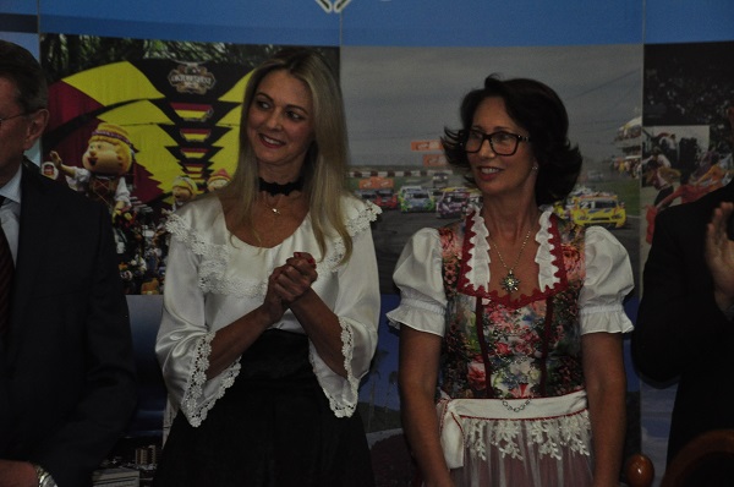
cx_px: 367
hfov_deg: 18.2
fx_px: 2290
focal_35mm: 112
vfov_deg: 12.1
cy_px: 244
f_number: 5.3
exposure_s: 1/125
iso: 1600
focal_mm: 75
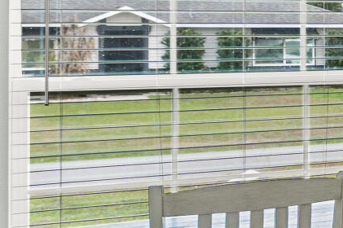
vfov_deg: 12.0
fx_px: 1073
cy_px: 2
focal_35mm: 113
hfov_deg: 10.9
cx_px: 1063
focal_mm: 15.8
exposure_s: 1/100
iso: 200
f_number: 8
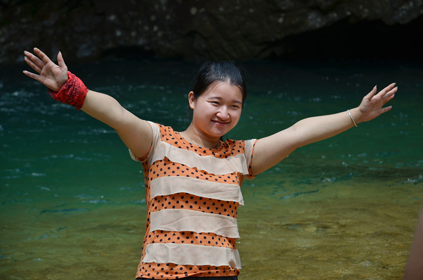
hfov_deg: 13.1
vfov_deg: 8.7
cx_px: 212
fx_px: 1846
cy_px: 140
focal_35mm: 158
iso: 100
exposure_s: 1/500
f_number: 5.6
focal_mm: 105
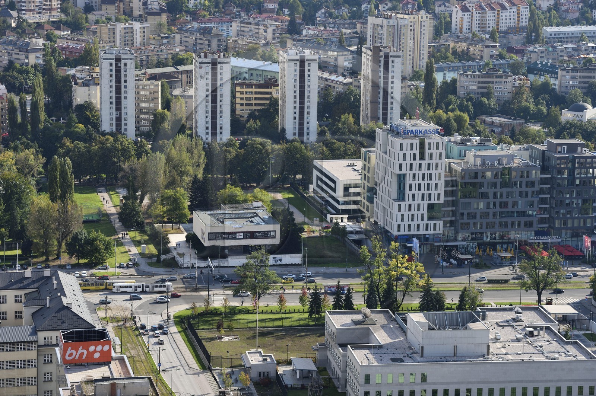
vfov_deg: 13.4
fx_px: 1687
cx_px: 298
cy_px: 198
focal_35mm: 102
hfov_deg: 20.0
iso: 200
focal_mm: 102
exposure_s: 1/320
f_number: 8
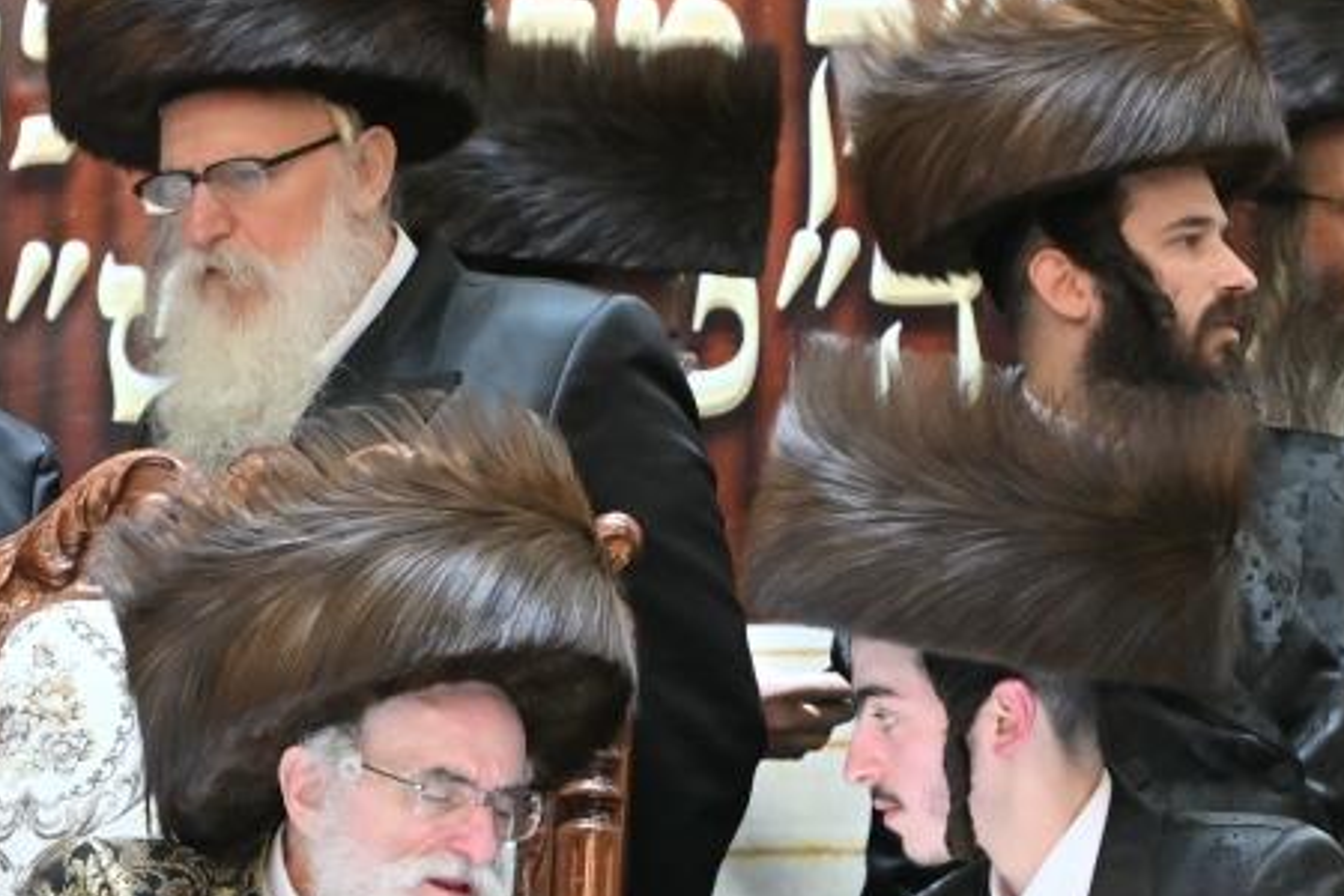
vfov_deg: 2.0
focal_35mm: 683
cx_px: 660
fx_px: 25497
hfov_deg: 3.0
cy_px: 615
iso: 500
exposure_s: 1/320
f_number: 2.8
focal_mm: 200
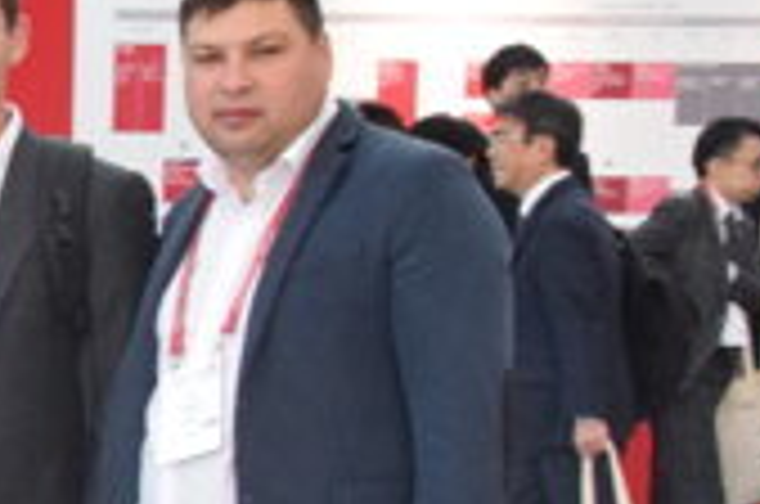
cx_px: -1039
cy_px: 479
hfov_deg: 10.9
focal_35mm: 162
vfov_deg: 8.4
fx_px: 3404
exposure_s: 1/200
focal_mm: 21
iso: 1600
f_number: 9
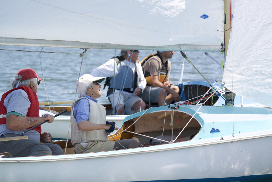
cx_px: 136
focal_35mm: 381
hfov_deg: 5.4
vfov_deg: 3.6
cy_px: 91
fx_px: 2879
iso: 160
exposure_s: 1/500
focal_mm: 141.3
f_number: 5.3
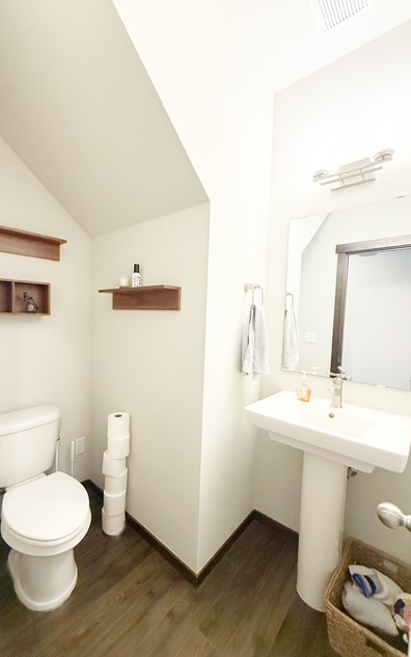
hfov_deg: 74.6
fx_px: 269
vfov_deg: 101.4
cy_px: 330
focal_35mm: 15
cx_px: 182
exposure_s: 1/60
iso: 320
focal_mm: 2.22
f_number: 2.2
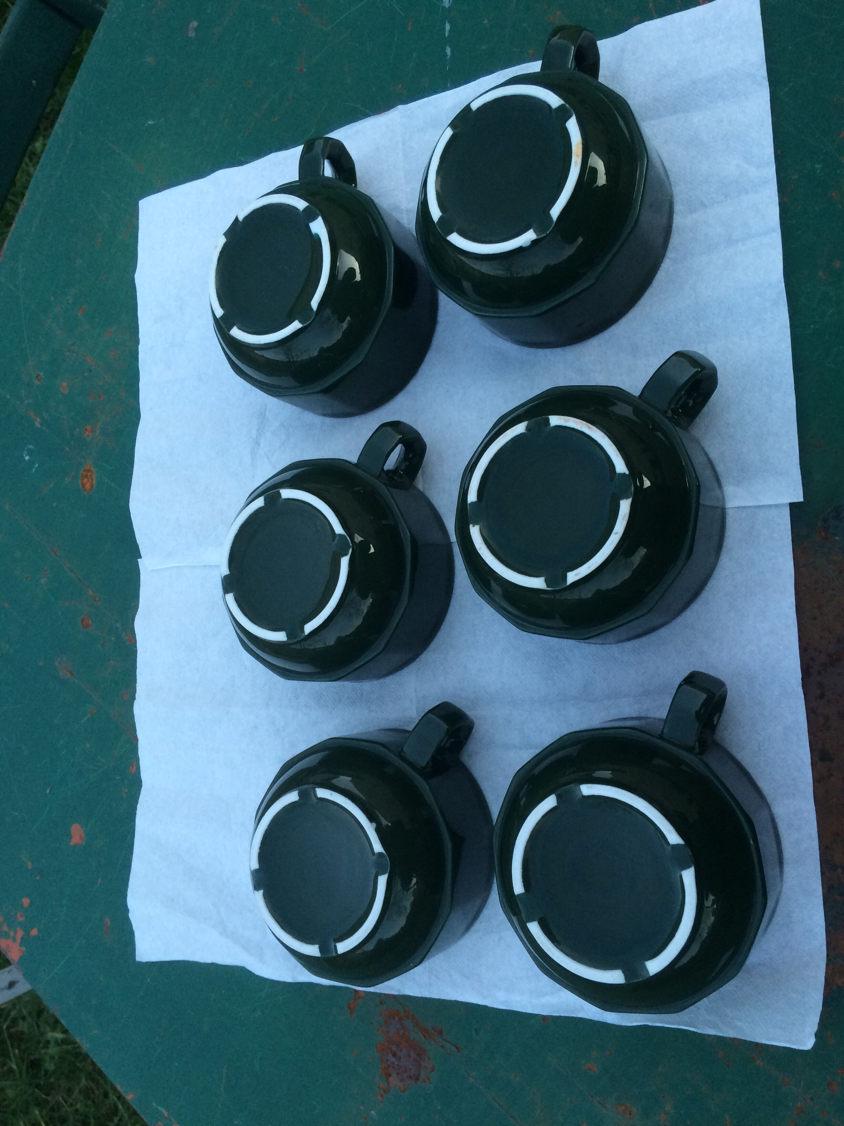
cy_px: 563
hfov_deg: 48.2
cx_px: 422
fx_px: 943
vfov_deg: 61.7
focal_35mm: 29
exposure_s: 1/33
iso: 100
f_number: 2.2
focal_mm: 4.15
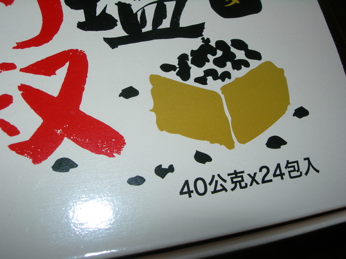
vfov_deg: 37.7
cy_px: 130
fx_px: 380
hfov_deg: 49.0
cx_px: 173
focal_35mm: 38
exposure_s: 1/60.1
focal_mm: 7.8
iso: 50
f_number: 4.8
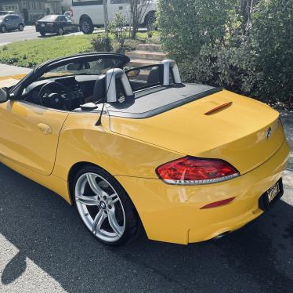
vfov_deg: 52.5
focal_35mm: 31
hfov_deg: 52.3
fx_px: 297
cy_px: 147
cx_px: 124
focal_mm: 5.1
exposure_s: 1/1946
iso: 32
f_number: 1.6
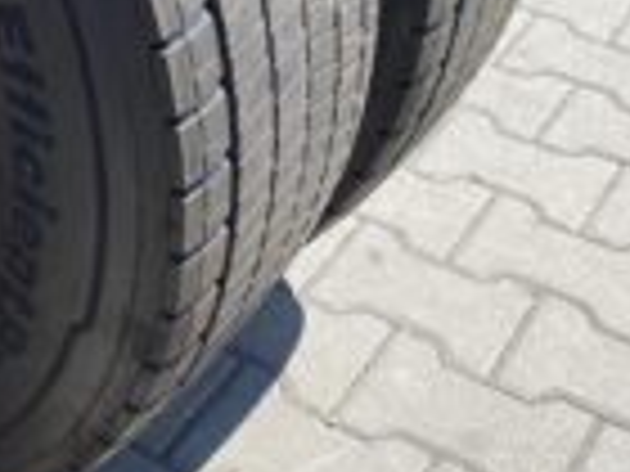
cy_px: -110
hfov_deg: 22.8
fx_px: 1456
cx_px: -86
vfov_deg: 17.5
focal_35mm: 80
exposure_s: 1/1258
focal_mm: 4.25
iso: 32
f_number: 1.8
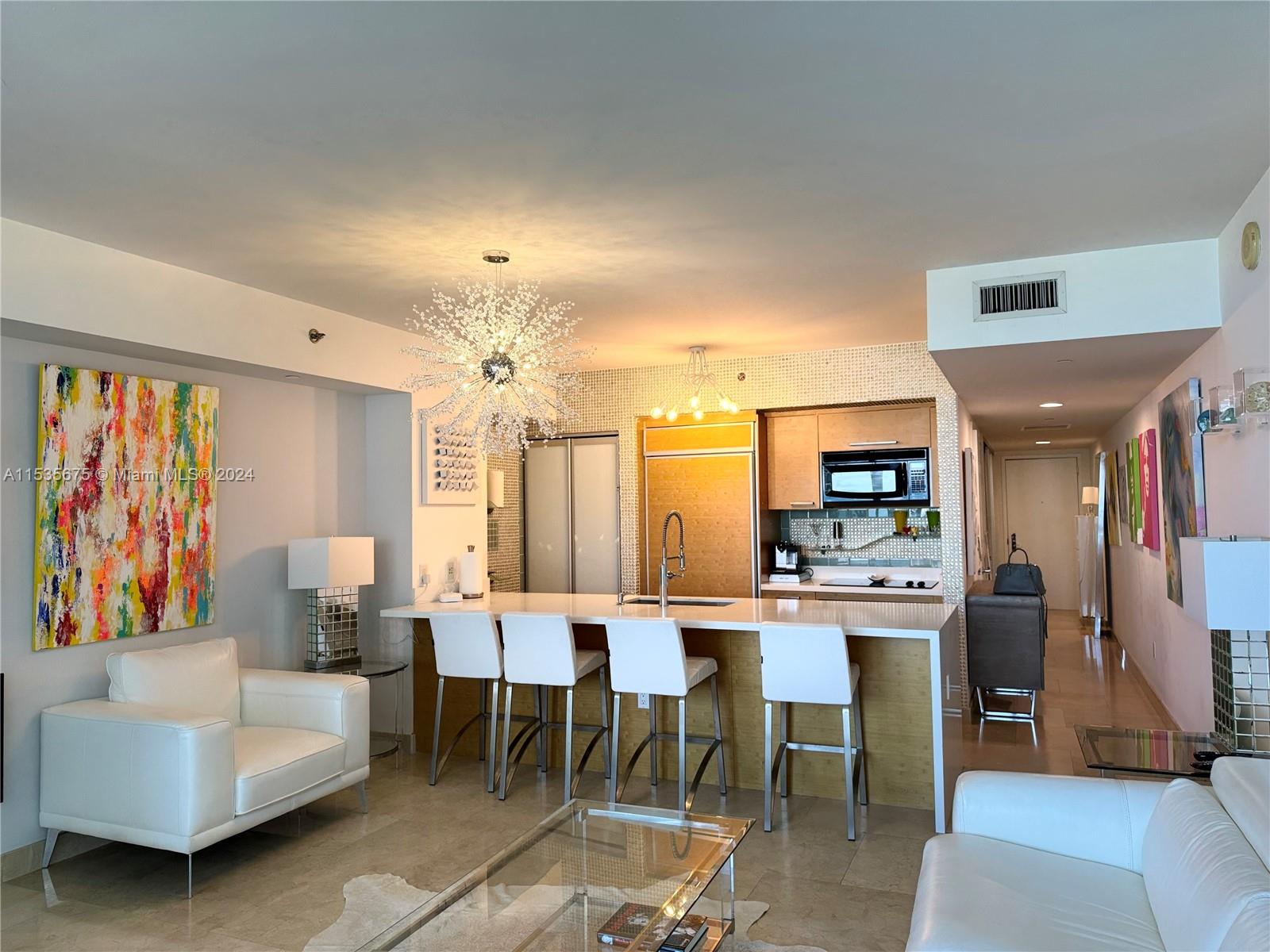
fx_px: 881
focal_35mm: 24
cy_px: 476
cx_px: 635
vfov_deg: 56.8
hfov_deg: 71.6
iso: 125
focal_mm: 6.76
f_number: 1.78
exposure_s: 1/120
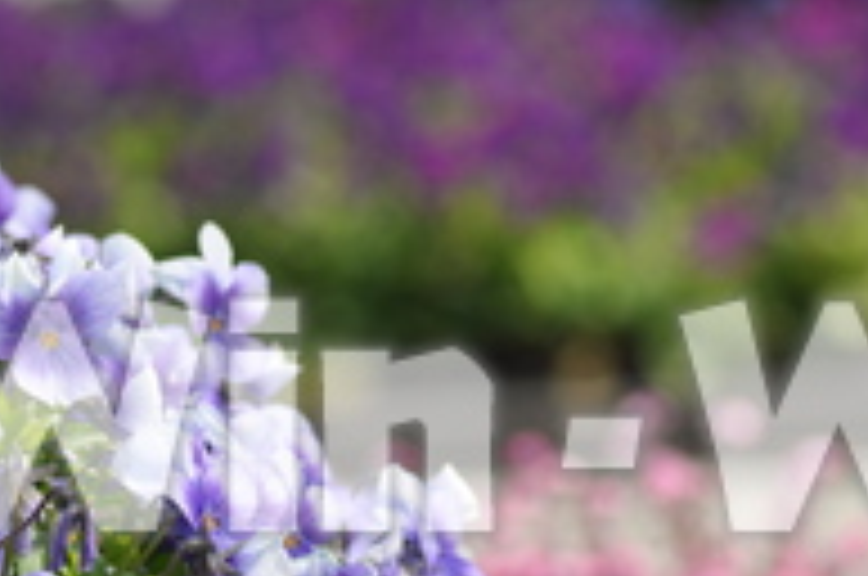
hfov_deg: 6.7
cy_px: 459
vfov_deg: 4.5
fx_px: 7390
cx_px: 589
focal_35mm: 307
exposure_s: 1/500
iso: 200
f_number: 5.6
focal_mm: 90
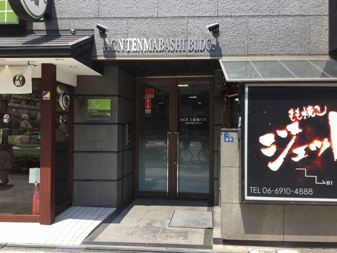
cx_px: 168
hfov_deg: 58.4
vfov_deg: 45.4
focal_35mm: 31
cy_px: 126
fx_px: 302
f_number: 2.4
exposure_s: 1/360
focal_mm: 3.3
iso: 25
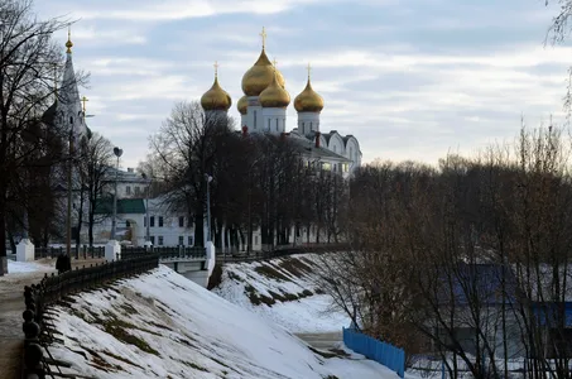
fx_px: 1665
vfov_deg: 13.0
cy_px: 190
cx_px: 286
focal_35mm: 105
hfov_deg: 19.5
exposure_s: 1/160
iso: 200
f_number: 11
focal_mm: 70
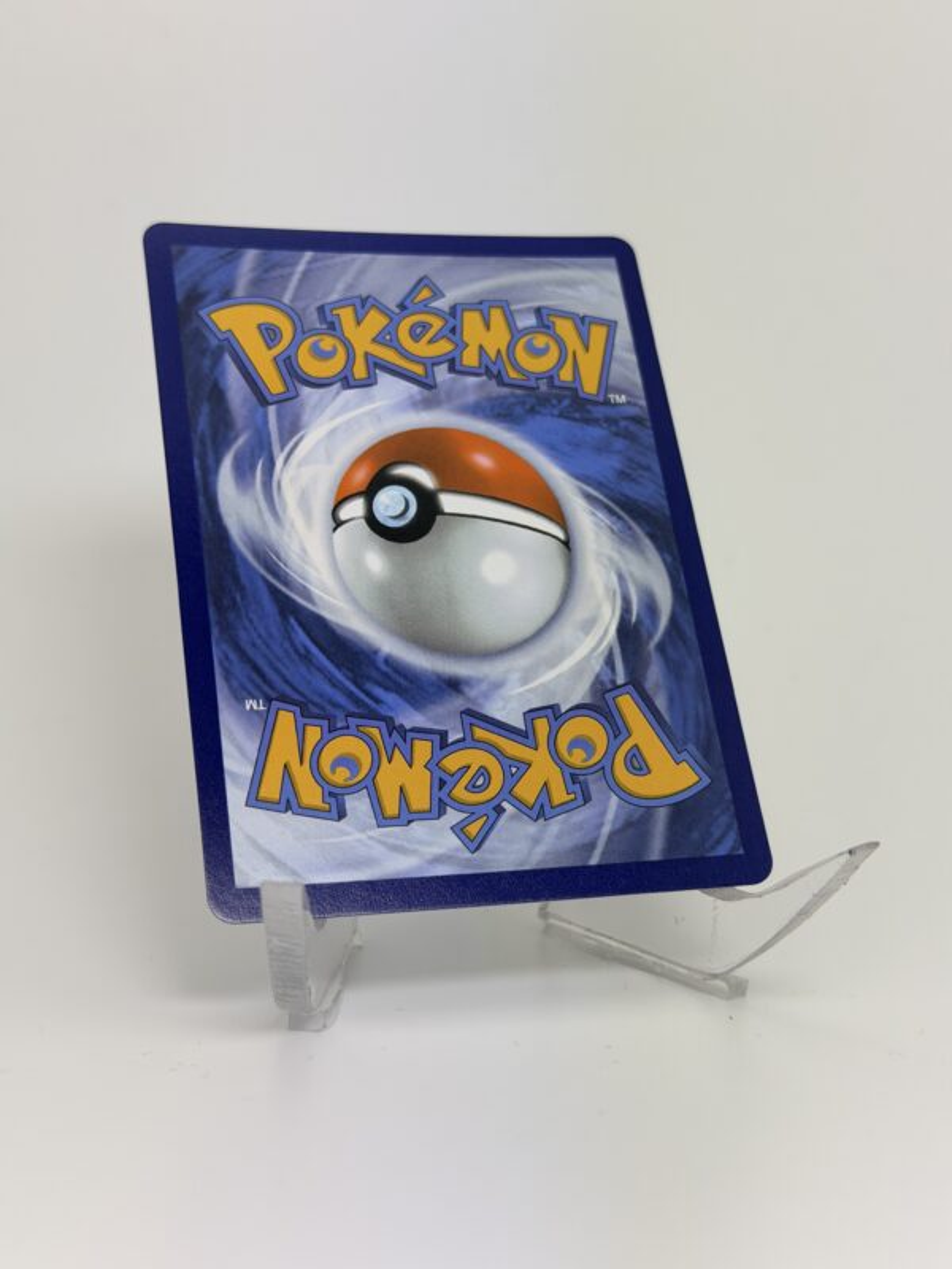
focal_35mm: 48
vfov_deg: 39.7
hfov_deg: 30.3
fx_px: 1760
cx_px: 476
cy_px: 634
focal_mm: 6.76
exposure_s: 1/828
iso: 64
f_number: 1.78
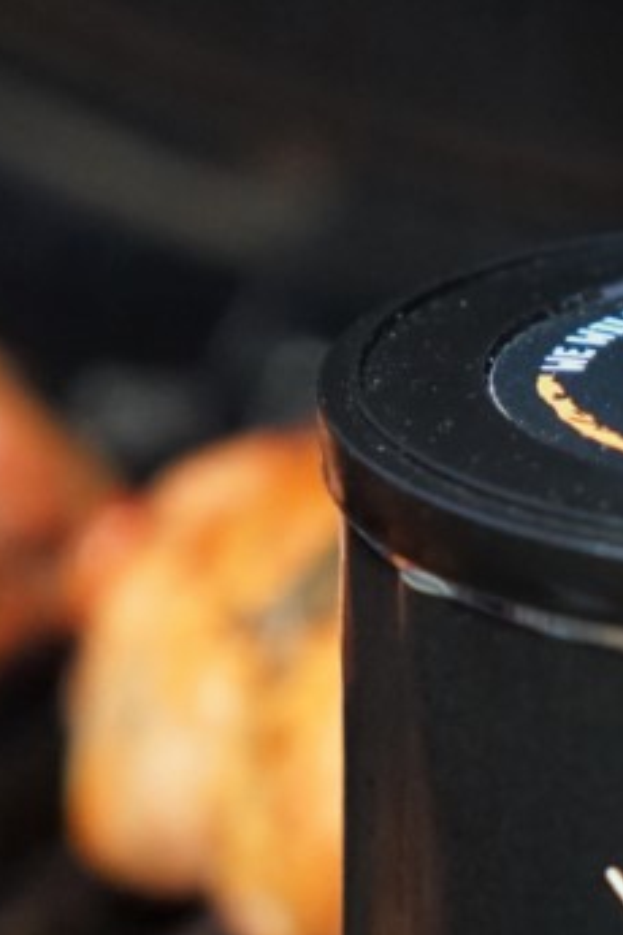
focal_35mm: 227
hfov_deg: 6.1
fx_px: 5892
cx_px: 198
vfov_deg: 9.0
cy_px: 813
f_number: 4
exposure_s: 1/80
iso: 2000
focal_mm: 68
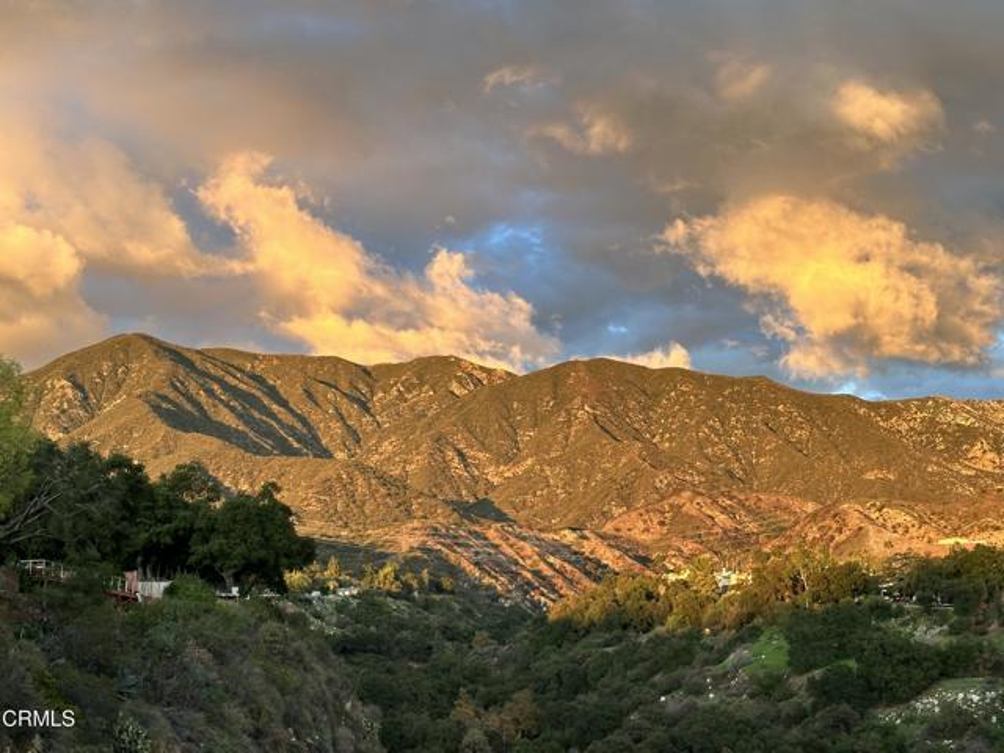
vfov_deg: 30.3
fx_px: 1392
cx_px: 502
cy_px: 376
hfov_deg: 39.7
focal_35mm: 48
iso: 50
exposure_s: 1/195
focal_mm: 6.86
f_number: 1.78
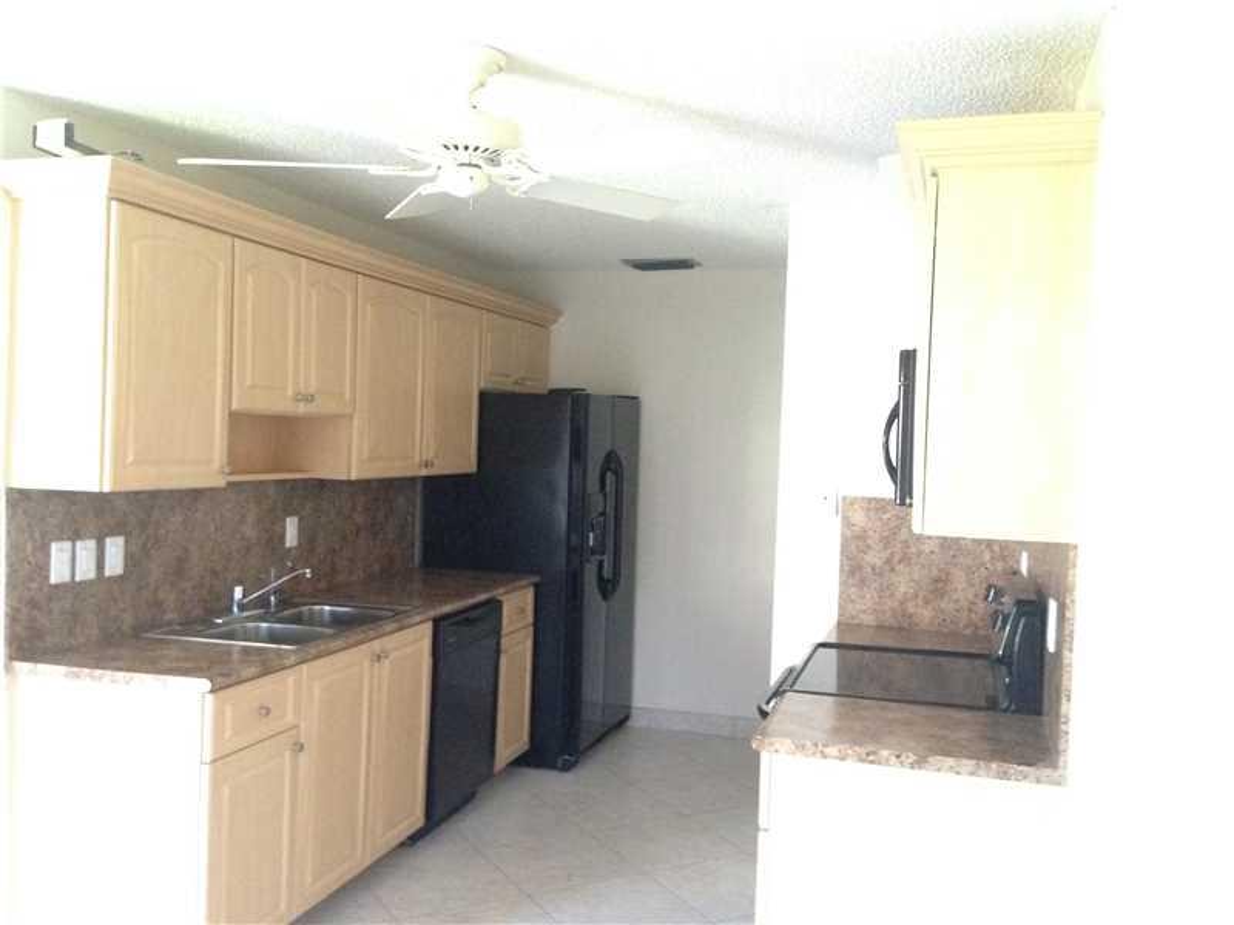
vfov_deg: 42.9
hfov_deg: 55.4
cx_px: 617
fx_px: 1176
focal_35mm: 33
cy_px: 462
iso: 500
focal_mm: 4.12
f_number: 2.4
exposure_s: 1/15
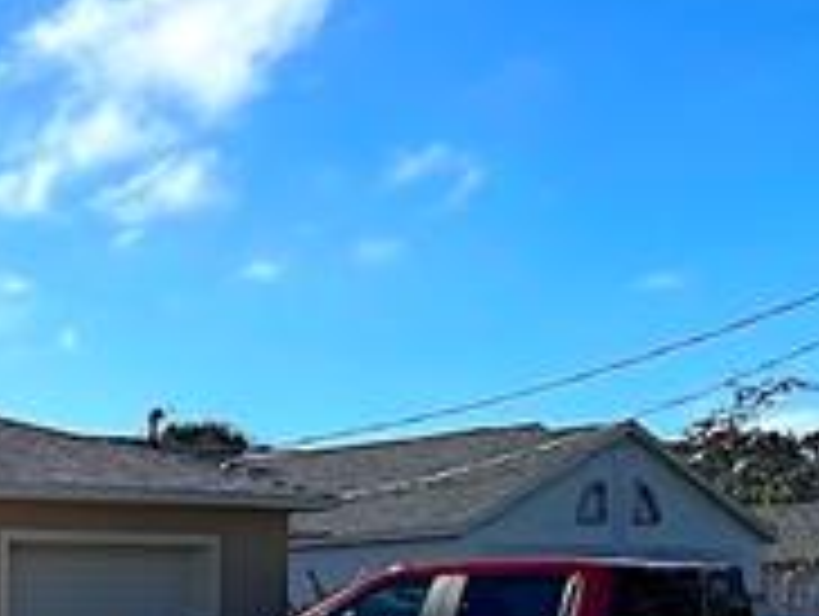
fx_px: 1729
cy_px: 751
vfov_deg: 19.0
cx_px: -612
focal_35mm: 73
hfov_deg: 20.1
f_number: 1.8
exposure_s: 1/1783
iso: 32
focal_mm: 1.57
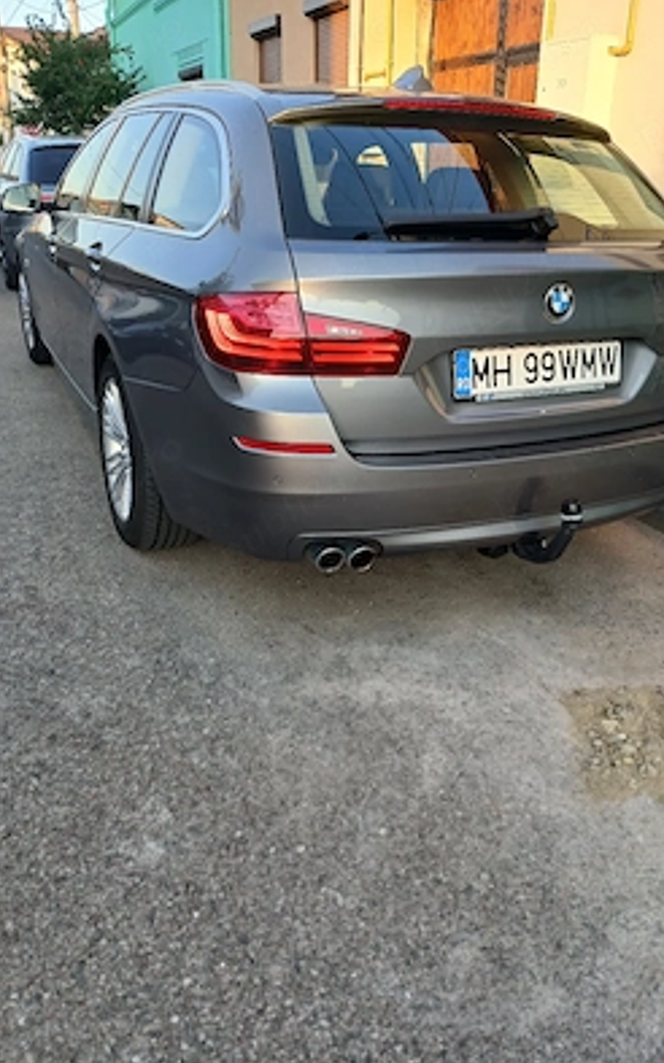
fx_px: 811
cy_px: 534
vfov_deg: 66.5
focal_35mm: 28
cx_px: 359
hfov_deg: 44.5
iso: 40
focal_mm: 3.98
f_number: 1.8
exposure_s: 1/100
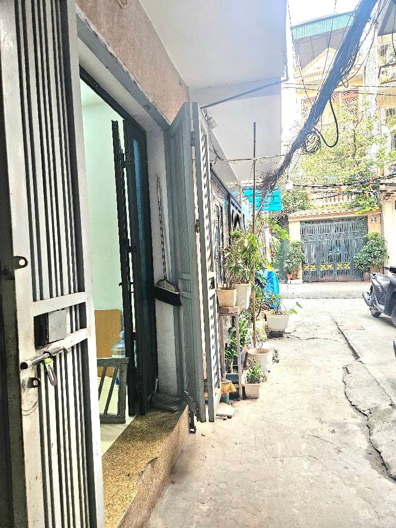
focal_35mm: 23
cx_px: 198
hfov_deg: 58.9
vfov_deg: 73.9
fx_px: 351
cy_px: 264
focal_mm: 5.4
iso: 160
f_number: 1.8
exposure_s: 1/101
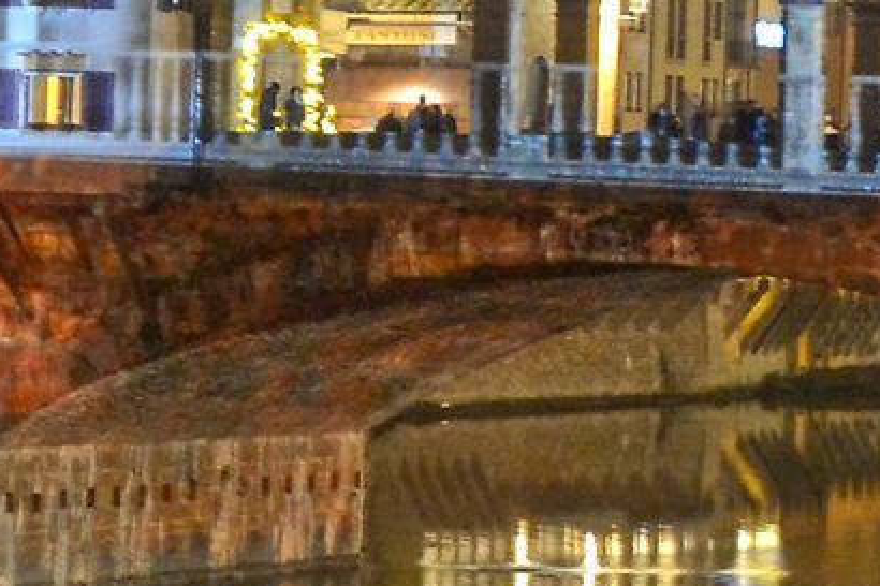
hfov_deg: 8.3
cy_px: -69
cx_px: 1058
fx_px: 6011
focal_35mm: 246
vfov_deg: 5.6
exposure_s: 1.6
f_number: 8
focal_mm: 28
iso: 800
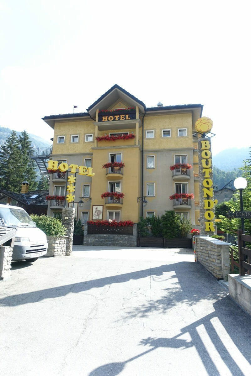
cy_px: 188
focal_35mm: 24
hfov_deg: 53.1
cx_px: 126
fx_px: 251
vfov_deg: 73.7
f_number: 1.8
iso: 250
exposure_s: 1/2000
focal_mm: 8.8
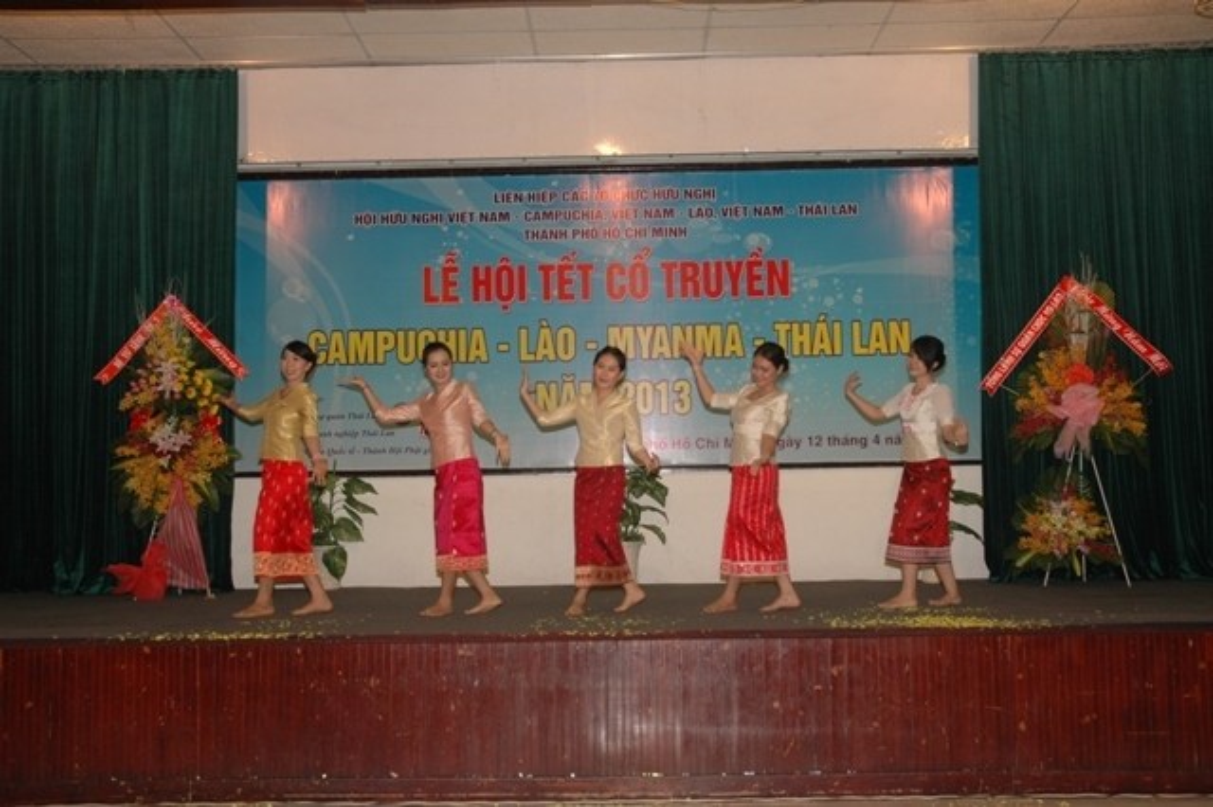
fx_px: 1364
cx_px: 606
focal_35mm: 40
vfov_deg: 33.0
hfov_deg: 47.9
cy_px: 404
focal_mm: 27
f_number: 4
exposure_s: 1/60
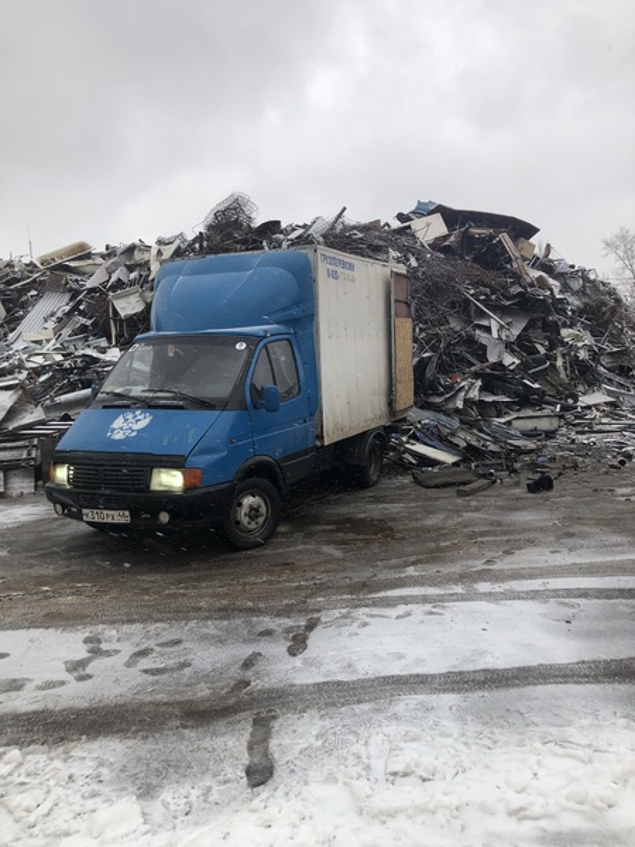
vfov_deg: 63.4
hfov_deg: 49.7
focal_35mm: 28
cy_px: 424
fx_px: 685
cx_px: 318
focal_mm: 3.99
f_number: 1.8
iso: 20
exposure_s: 1/178
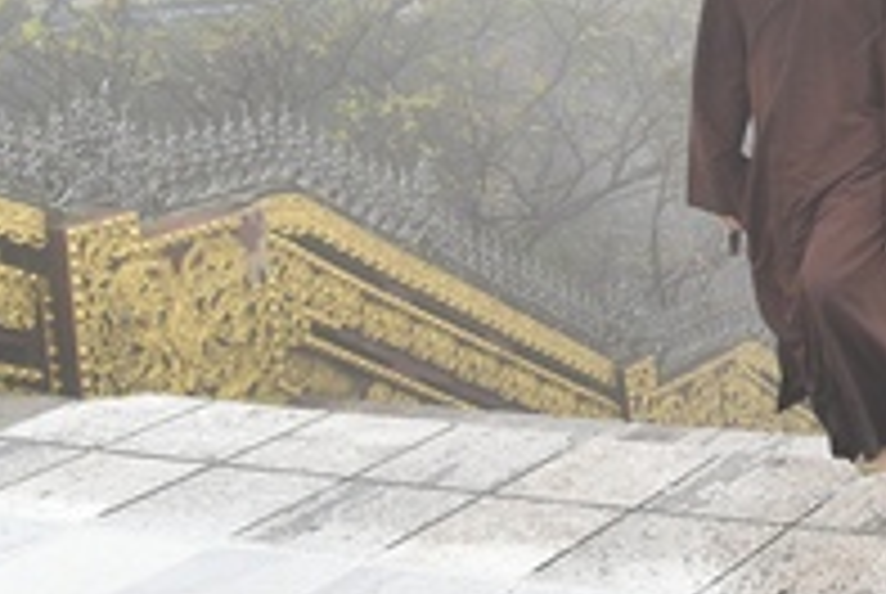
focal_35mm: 79
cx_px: 1205
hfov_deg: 22.4
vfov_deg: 16.6
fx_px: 1947
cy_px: -110
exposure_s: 1/100
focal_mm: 24
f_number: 5
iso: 250
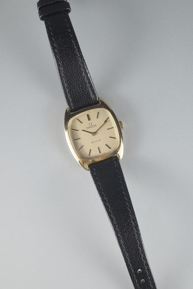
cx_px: 96
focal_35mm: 40
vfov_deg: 48.5
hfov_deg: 33.4
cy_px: 144
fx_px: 322
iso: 200
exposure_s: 1/25
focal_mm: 26
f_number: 5
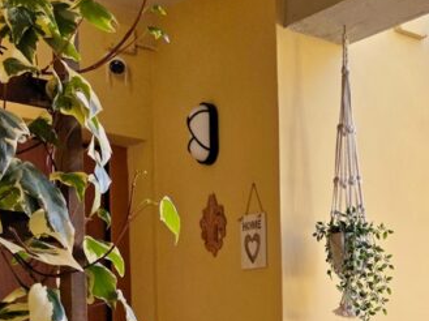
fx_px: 867
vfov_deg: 19.9
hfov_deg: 26.3
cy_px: 367
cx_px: 434
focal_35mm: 70
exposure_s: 1/180
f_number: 1.7
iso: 40
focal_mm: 6.3
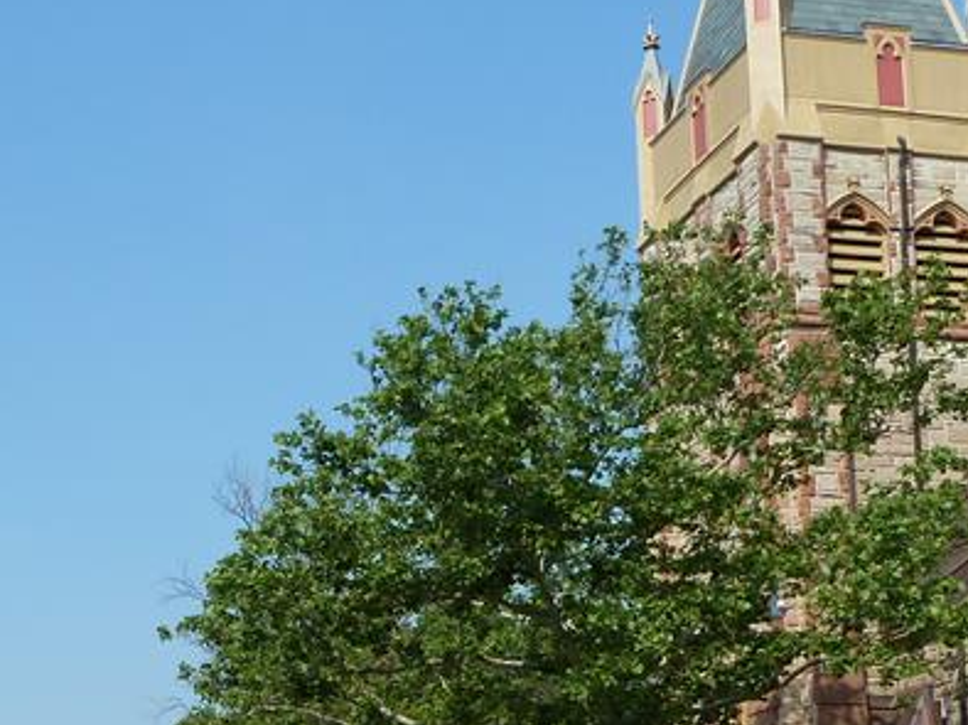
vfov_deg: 21.1
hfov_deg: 29.2
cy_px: 853
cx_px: 189
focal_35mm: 65
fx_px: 1817
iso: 80
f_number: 4.5
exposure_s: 1/400
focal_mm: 4.1
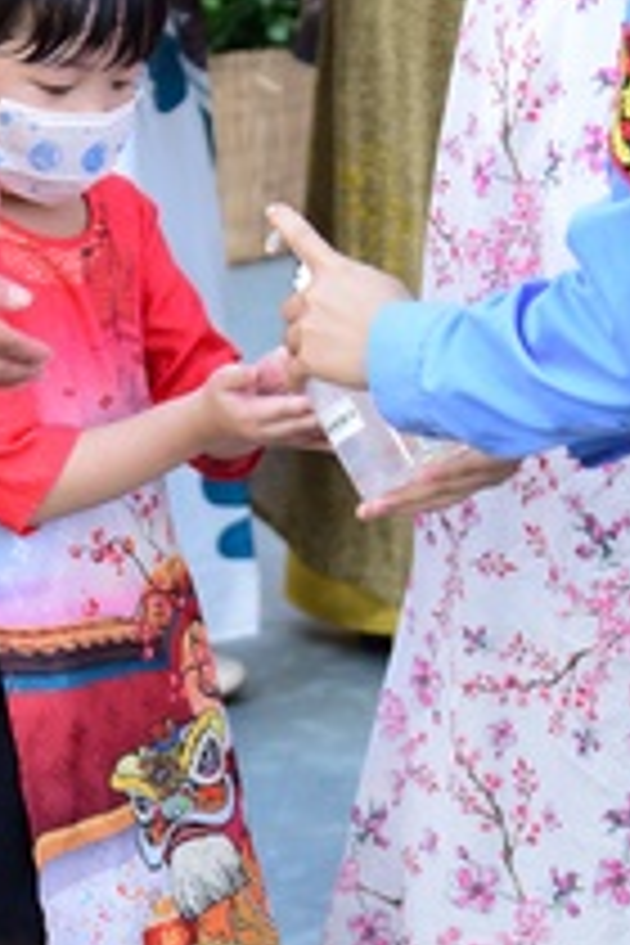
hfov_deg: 8.1
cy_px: 576
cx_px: 112
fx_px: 4462
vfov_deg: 12.1
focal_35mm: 170
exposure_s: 1/250
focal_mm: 55
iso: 320
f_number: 4
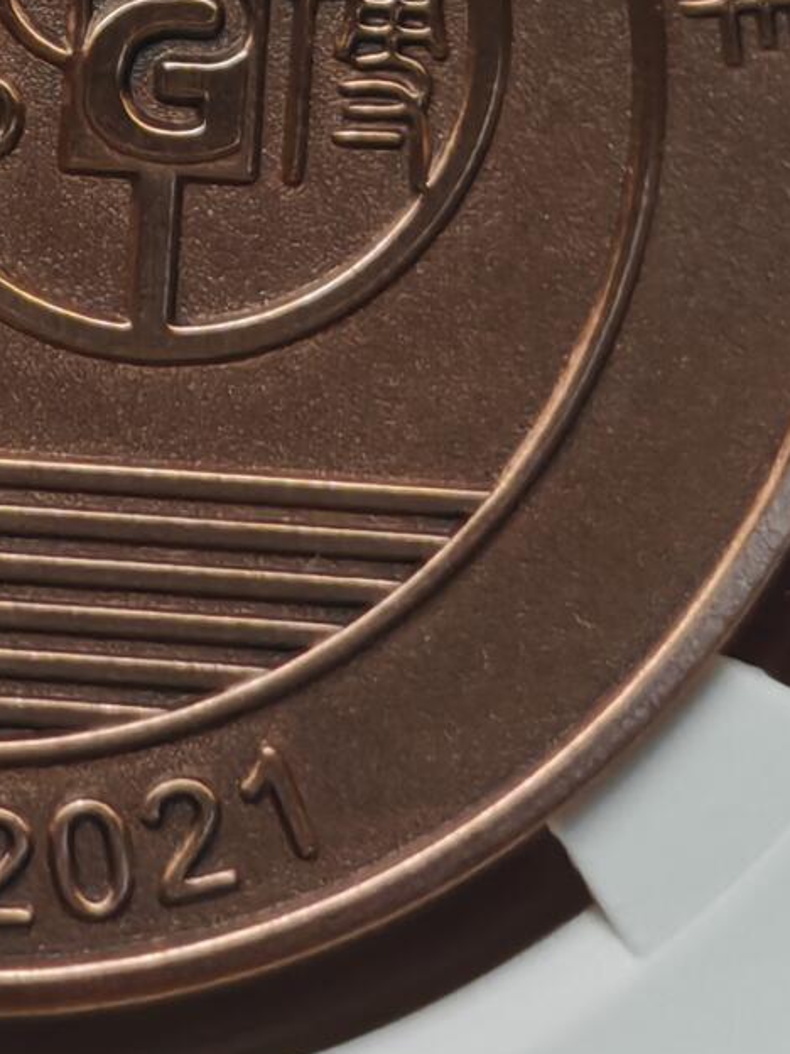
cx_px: -37
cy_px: 270
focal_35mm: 274
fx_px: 8338
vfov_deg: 7.2
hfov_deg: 5.4
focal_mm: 7.62
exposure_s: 1/100
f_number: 1.6
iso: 100
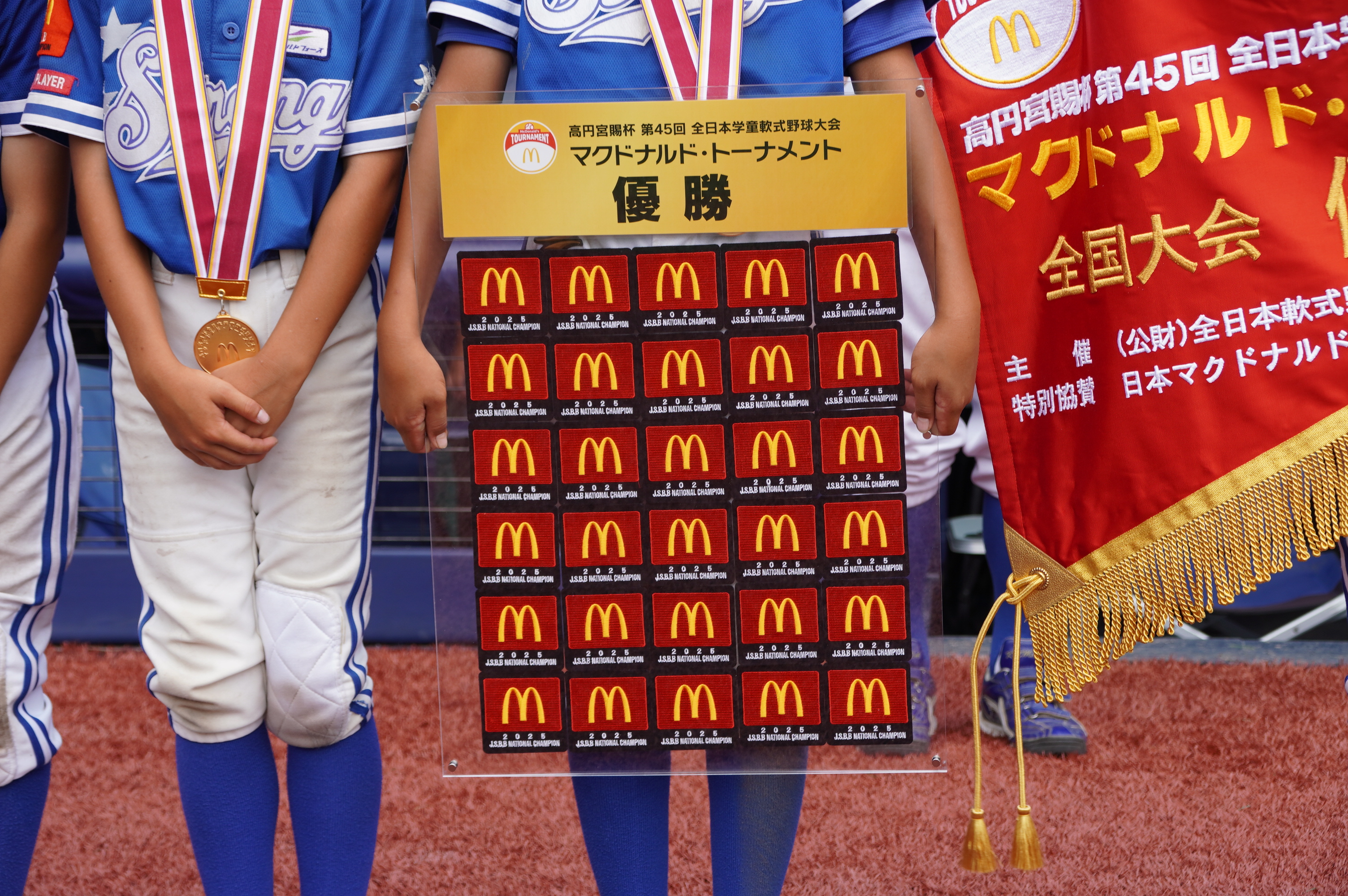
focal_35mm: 105
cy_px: 448
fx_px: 3928
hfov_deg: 19.5
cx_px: 674
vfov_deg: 13.0
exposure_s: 1/100
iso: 100
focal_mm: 70
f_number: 7.1
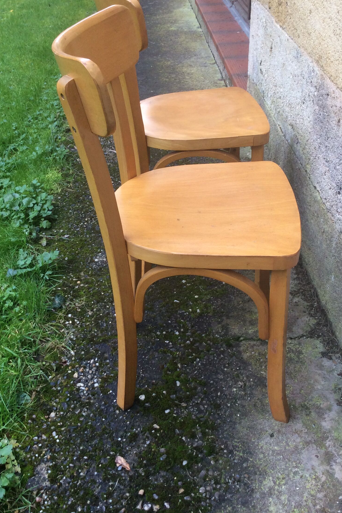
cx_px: 182
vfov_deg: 49.6
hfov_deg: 34.2
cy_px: 255
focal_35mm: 39
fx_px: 556
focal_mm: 3.3
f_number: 2.4
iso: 64
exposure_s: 1/100
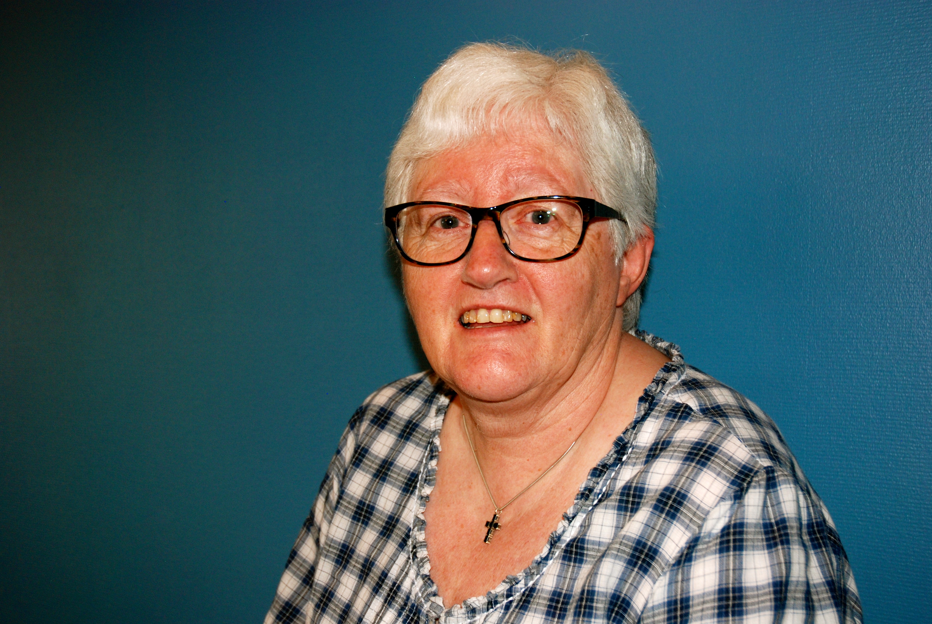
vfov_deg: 30.9
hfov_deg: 44.9
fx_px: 1128
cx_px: 466
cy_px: 312
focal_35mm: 44
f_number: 4
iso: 400
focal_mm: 29
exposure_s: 1/60
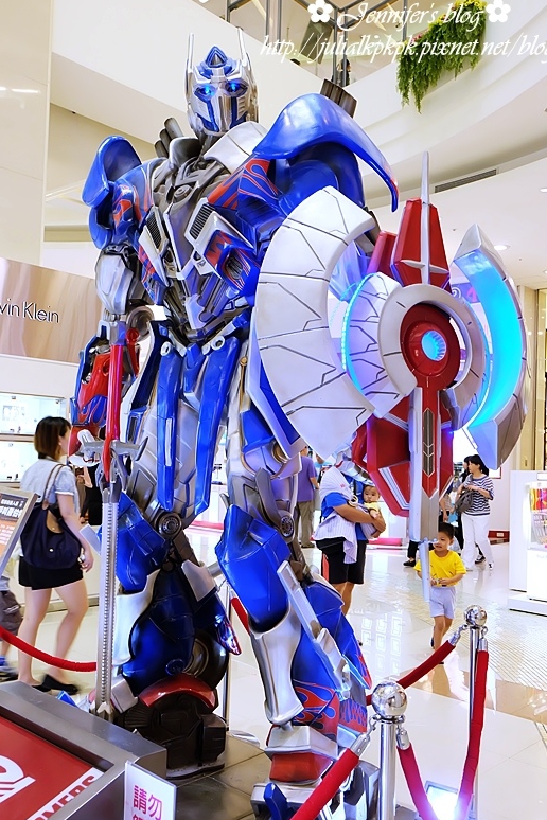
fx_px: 706
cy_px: 415
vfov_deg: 60.3
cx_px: 278
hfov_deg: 42.3
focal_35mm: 31
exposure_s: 1/60
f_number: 4.5
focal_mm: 20.1
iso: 1000
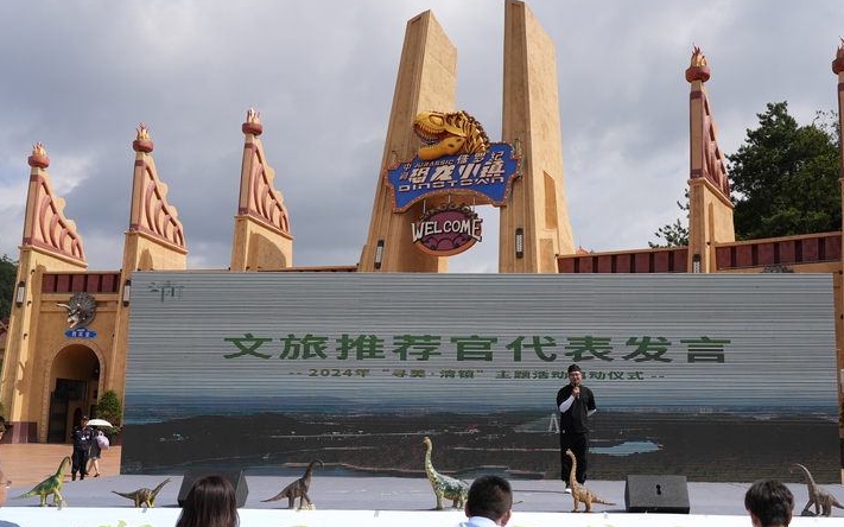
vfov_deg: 32.7
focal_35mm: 39
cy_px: 305
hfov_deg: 50.3
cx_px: 468
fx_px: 897
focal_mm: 34
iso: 1000
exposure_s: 1/5000
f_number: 5.6
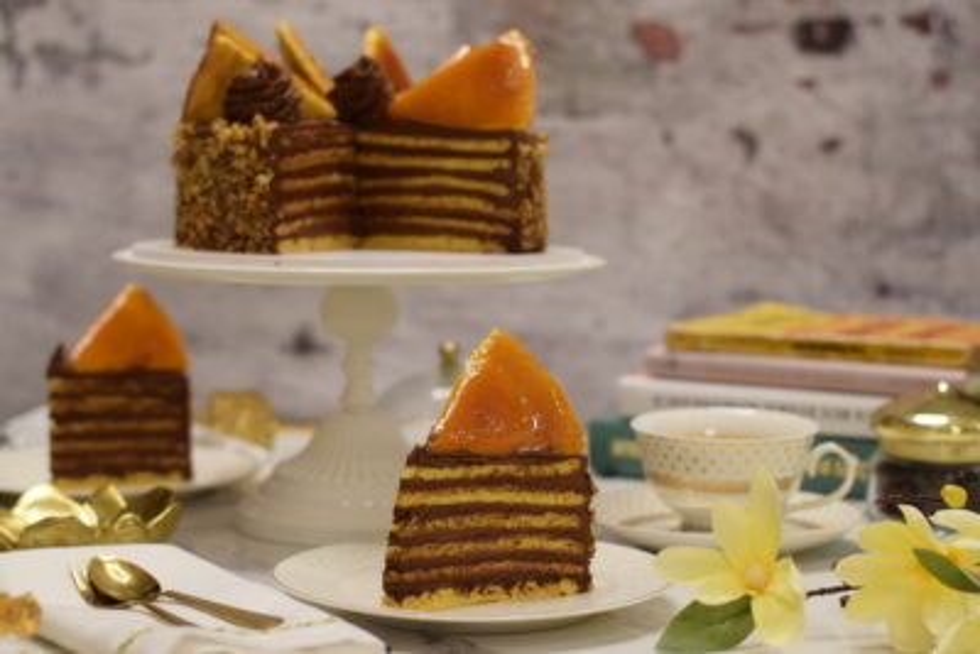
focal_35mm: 75
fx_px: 2042
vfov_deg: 18.2
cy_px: 327
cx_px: 490
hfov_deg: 27.0
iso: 800
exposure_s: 1/60
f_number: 3.2
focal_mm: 50
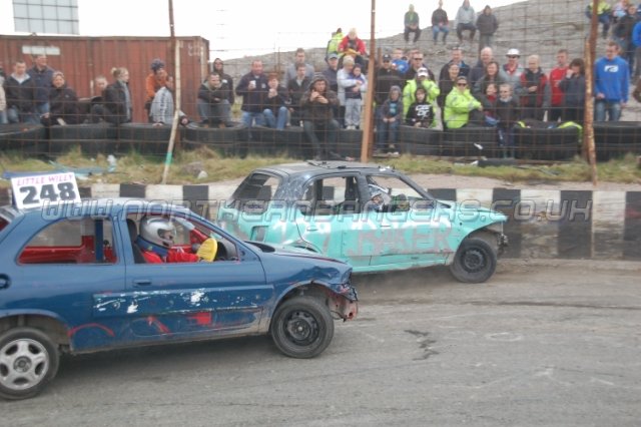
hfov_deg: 33.4
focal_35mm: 60
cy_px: 214
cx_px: 320
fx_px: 1068
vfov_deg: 22.6
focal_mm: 40
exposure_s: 1/500
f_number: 4.8
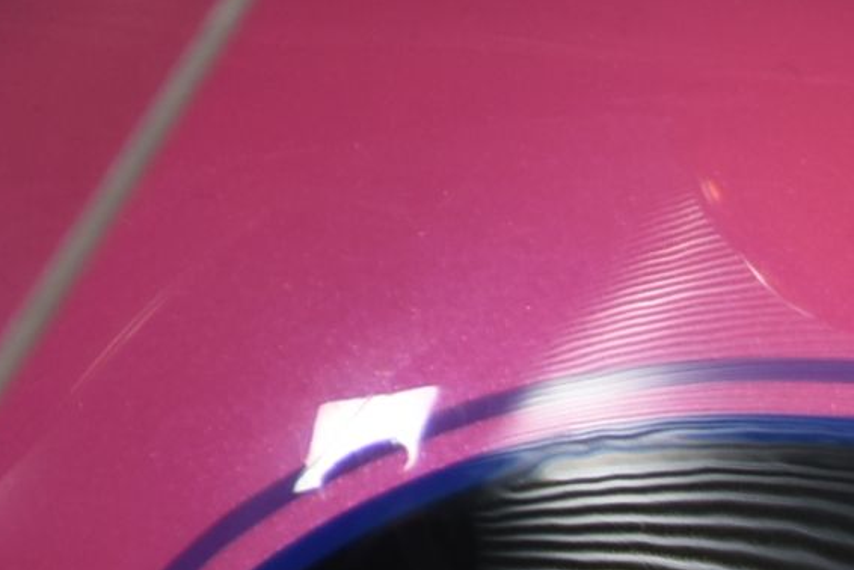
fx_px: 24469
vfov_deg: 1.3
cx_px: 2219
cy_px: 1431
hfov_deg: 2.0
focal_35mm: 1031
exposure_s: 1/100
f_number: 5.6
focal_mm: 130
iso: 250
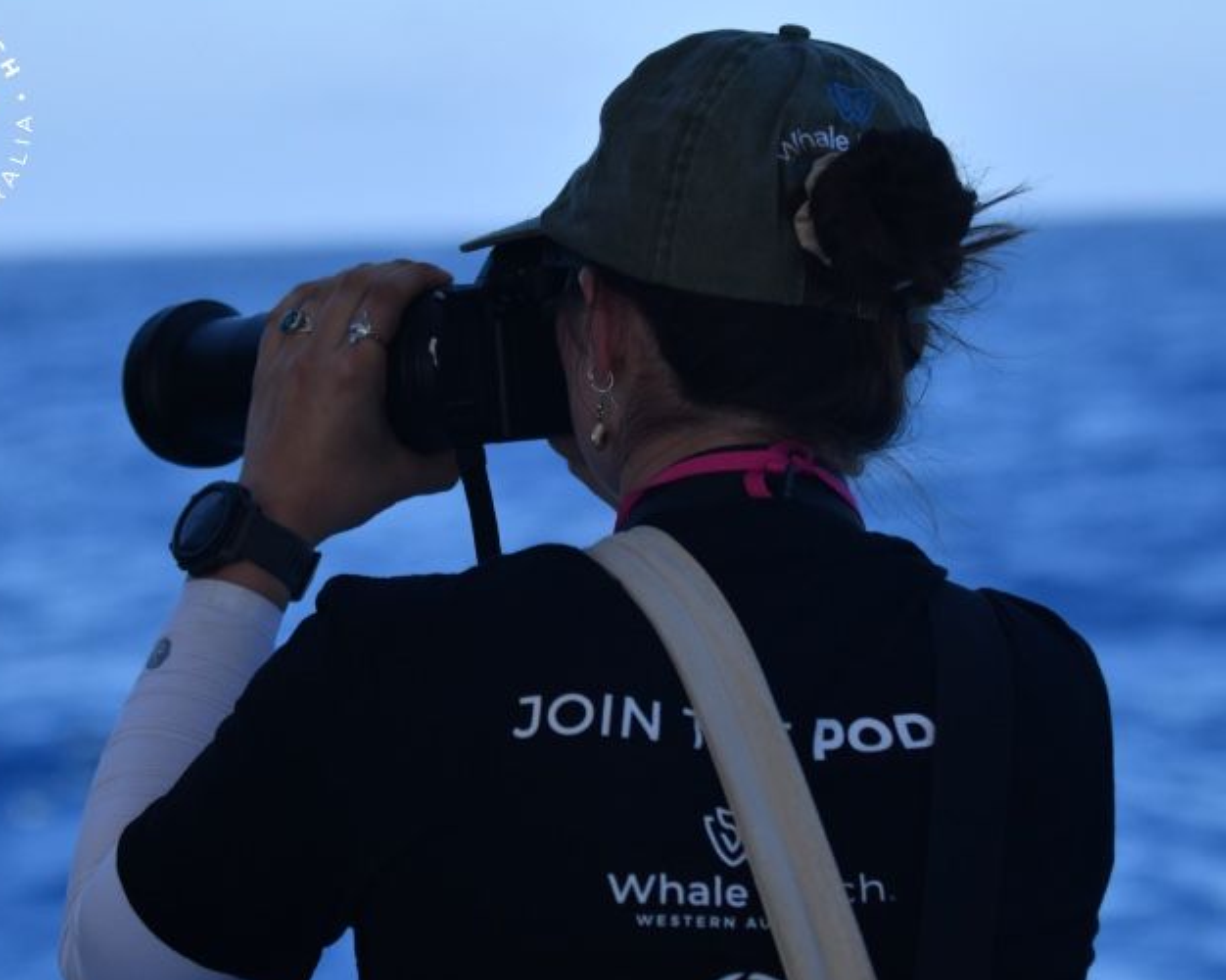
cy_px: 516
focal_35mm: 126
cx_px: 568
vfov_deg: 12.2
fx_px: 4569
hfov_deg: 15.3
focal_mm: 105
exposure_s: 1/8000
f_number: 5
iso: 1000
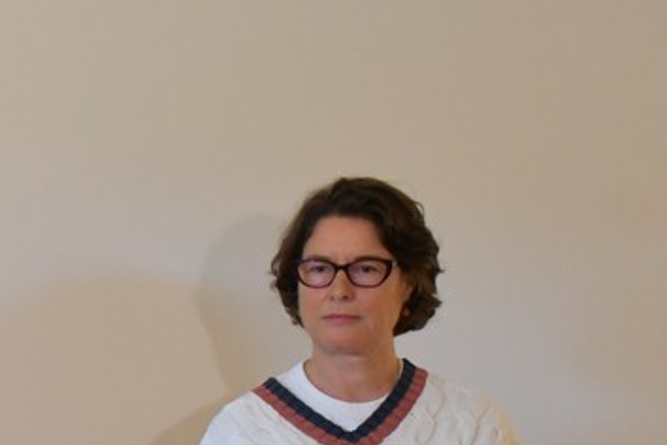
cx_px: -254
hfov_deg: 14.9
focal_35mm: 130
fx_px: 2408
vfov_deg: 10.5
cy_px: 452
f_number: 4
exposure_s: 1/125
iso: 3200
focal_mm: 30
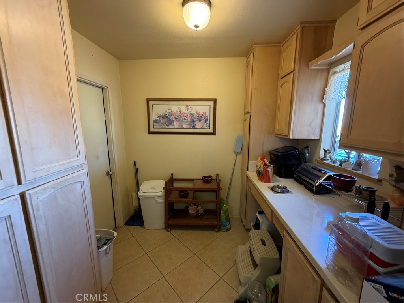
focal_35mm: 14
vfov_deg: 85.7
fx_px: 163
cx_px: 202
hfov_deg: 102.1
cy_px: 152
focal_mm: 2.22
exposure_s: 1/30
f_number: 2.2
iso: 160
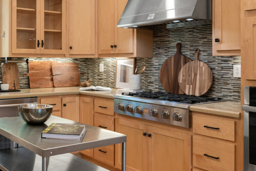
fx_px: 292
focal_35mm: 41
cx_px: 45
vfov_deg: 32.5
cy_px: 64
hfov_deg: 44.7
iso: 250
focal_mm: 17
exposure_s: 1/6
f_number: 9
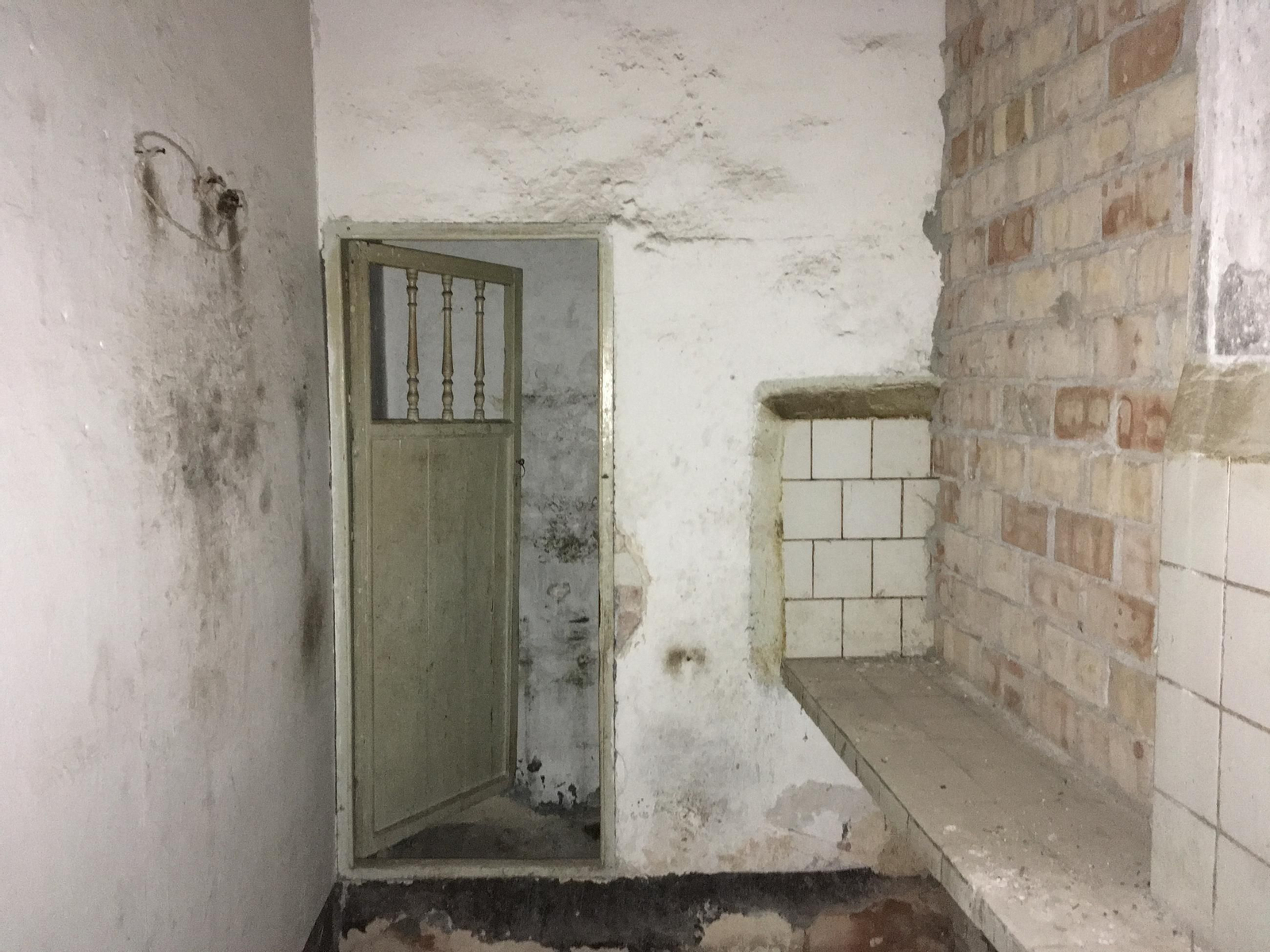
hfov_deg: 61.7
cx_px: 635
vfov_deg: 48.2
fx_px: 1064
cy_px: 476
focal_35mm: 29
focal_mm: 4.15
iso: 250
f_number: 2.2
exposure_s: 1/17
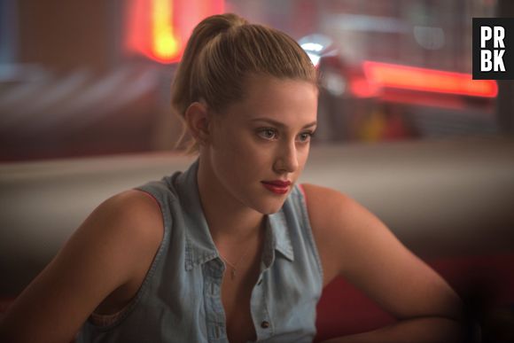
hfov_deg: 10.3
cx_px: 257
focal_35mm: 200
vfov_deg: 6.9
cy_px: 172
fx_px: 2856
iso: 1000
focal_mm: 200
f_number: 2.8
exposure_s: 1/125
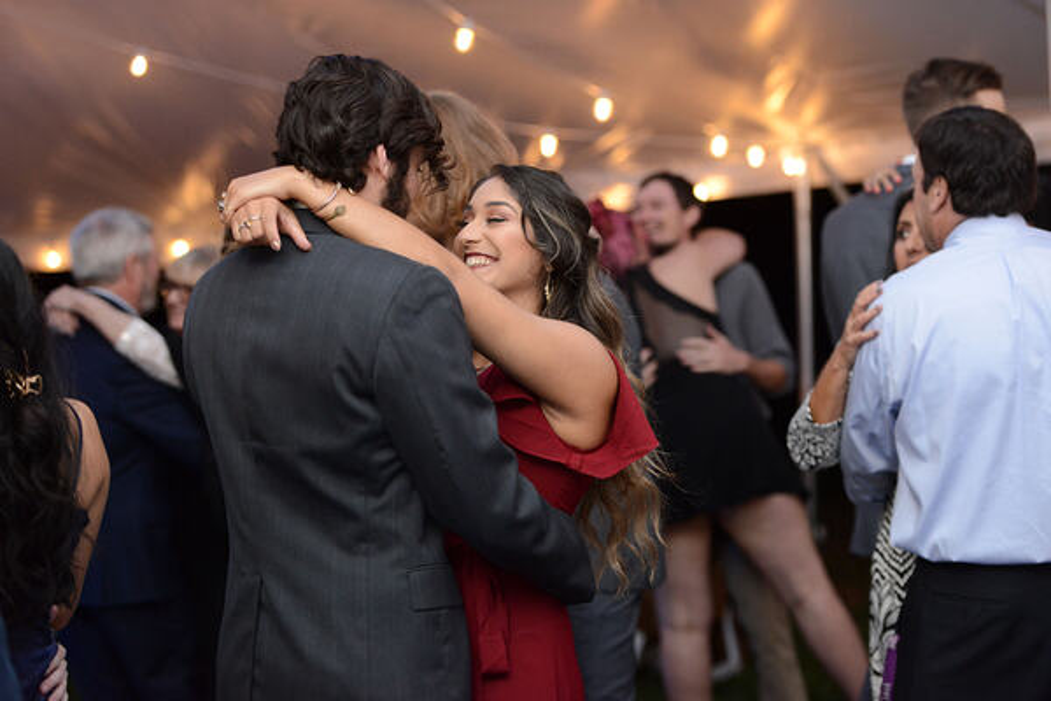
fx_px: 2511
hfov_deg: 23.6
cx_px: 526
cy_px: 350
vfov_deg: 15.9
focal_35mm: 86
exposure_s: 1/100
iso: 3200
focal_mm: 86
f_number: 2.8
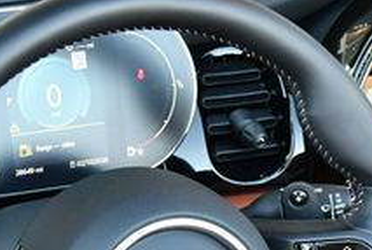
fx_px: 1367
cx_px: 203
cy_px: 274
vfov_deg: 10.3
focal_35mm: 132
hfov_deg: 15.5
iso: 800
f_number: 4
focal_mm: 22
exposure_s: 1/250
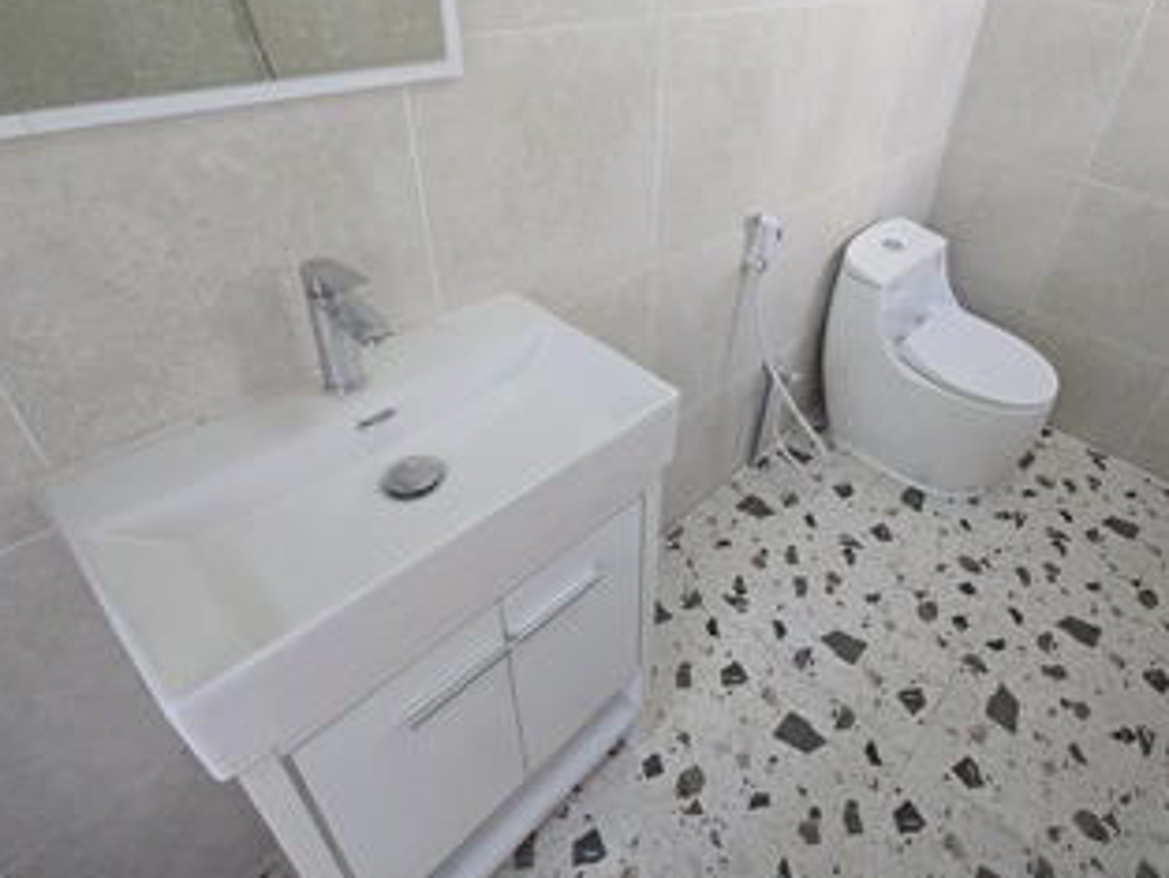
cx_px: 719
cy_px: 349
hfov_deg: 83.3
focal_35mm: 19
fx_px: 642
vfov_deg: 68.0
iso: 100
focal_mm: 2.2
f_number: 2.2
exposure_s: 1/50
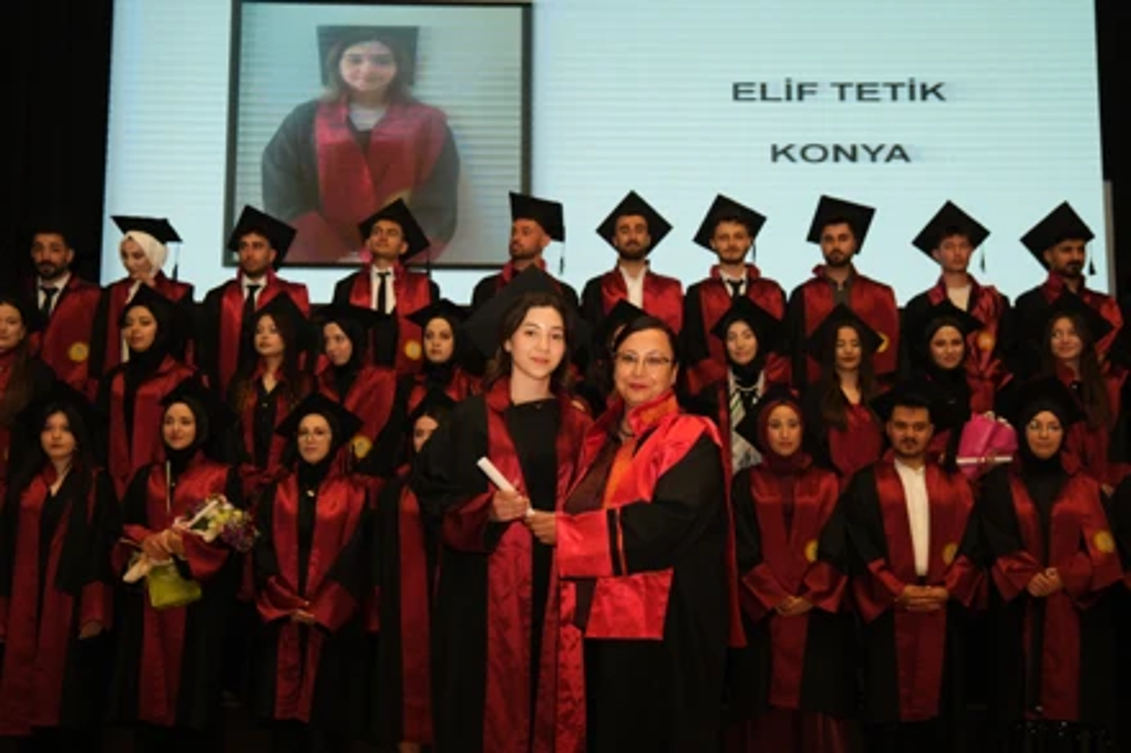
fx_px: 1162
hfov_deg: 51.9
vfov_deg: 35.9
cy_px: 376
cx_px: 566
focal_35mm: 37
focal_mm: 24.9
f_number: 2.8
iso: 1250
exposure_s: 1/160
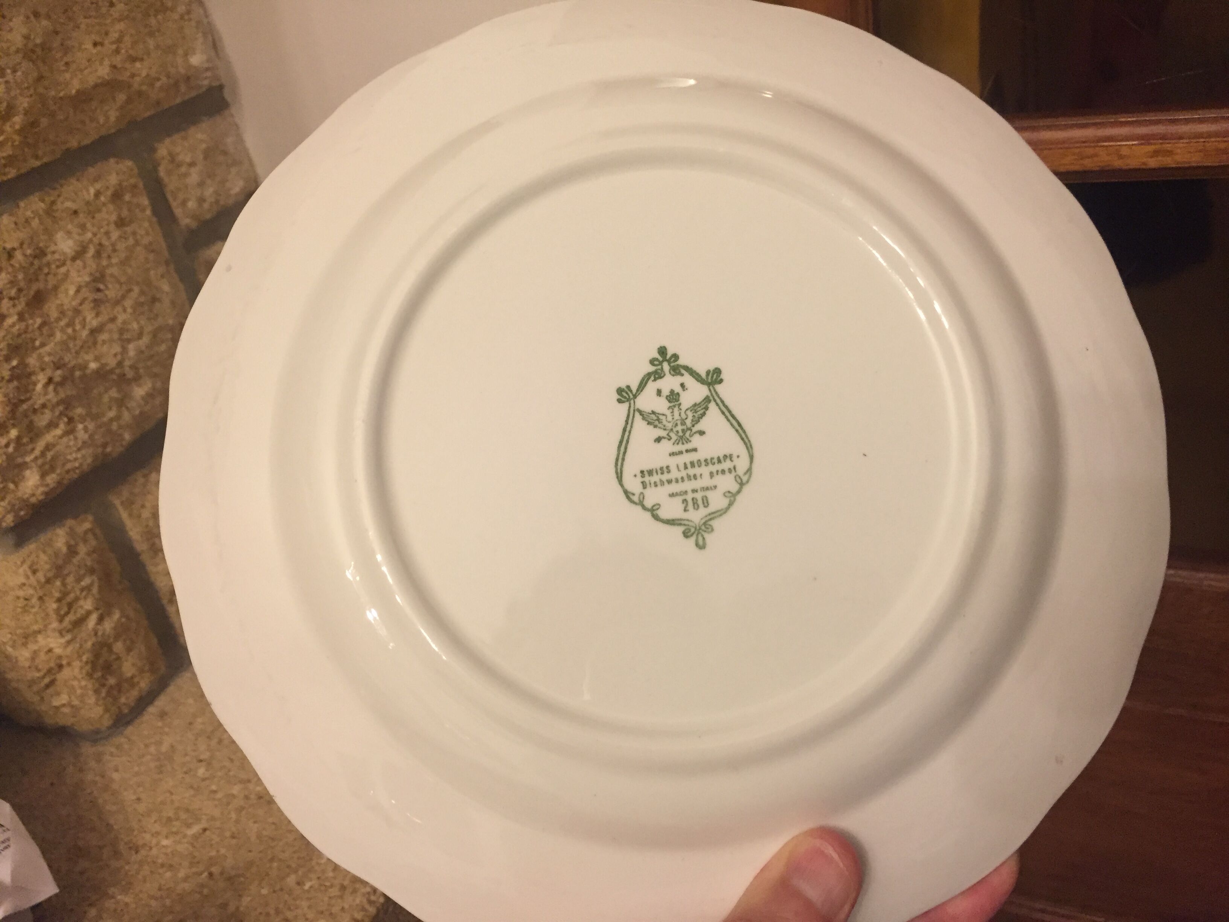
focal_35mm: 29
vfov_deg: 48.2
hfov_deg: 61.7
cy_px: 461
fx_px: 1030
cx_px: 614
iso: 200
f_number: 2.2
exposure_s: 1/33
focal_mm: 4.15
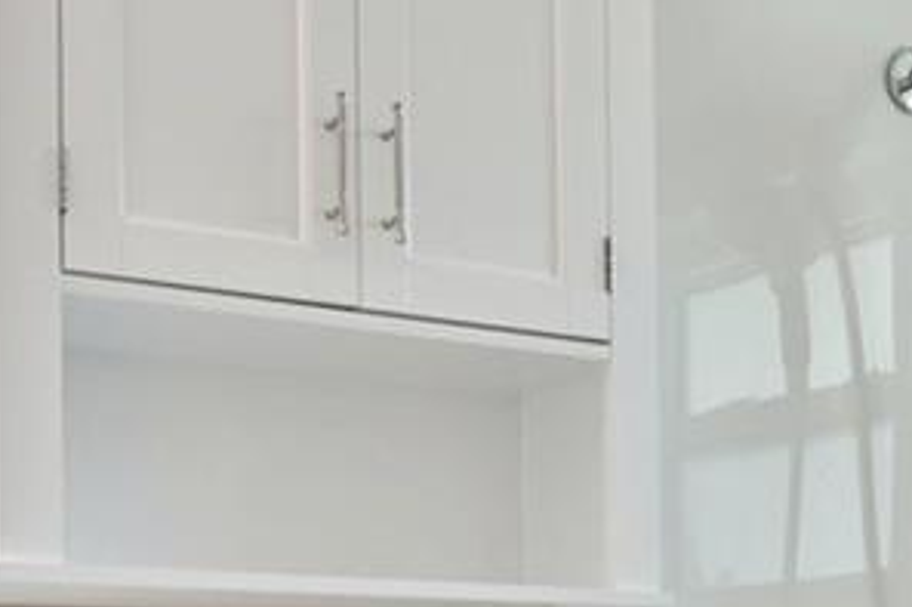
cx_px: 468
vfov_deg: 16.2
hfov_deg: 25.1
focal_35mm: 81
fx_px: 2051
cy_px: 724
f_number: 8
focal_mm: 15
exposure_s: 1/15
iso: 400
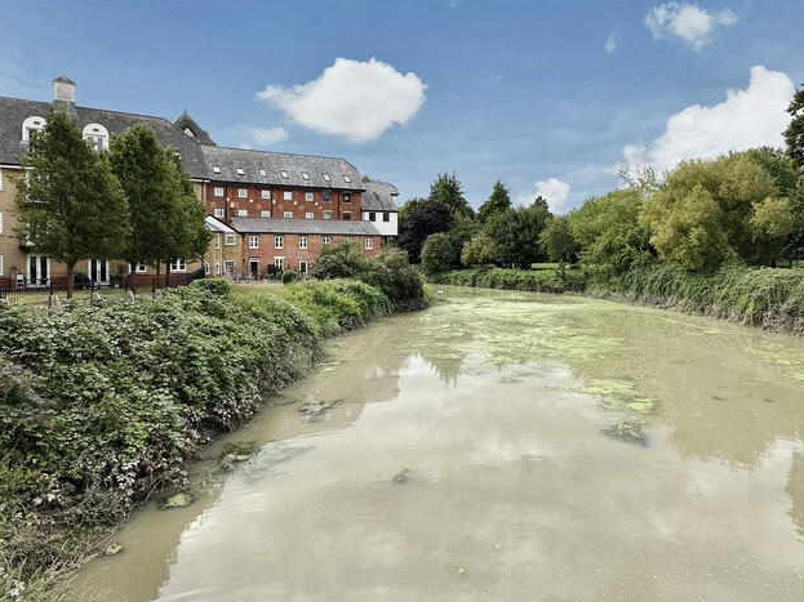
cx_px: 418
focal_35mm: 23
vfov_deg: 58.3
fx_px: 534
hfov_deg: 73.9
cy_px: 233
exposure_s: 1/1689
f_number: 2.2
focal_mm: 2.22
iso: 50
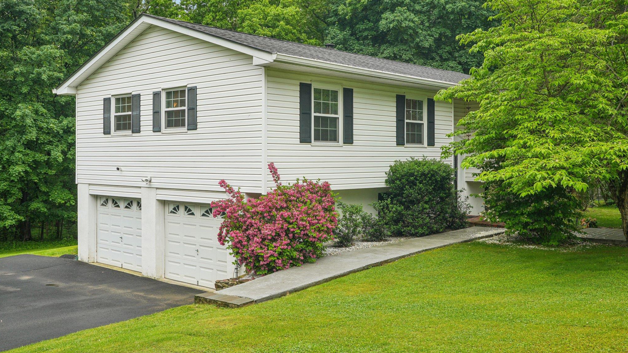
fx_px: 608
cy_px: 152
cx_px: 315
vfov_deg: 32.3
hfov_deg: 54.6
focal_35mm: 37
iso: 160
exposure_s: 1/40
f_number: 9
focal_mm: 34.5
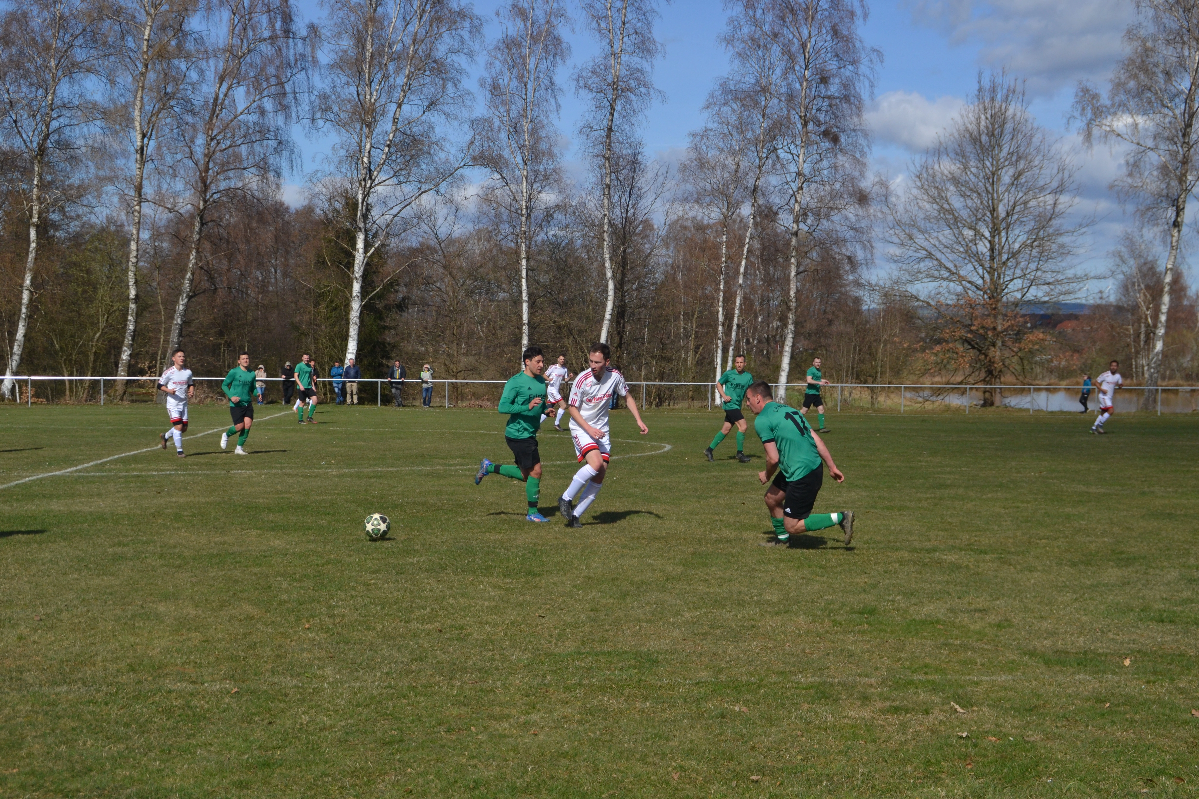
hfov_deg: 37.9
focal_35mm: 52
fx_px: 1748
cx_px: 600
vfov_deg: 25.8
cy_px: 400
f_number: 6.3
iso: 400
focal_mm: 35
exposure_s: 1/1600
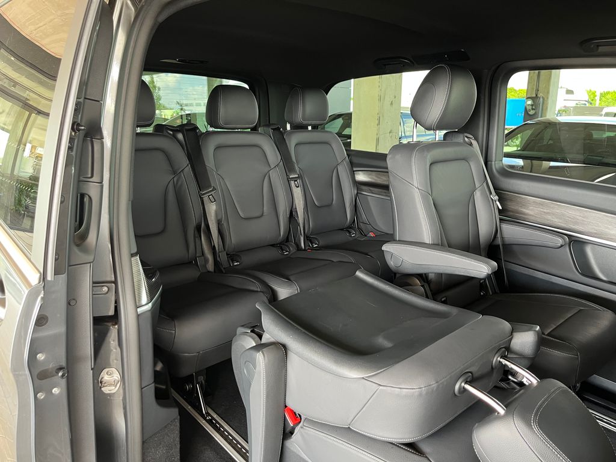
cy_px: 231
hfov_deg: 67.3
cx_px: 308
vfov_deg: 53.1
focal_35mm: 26
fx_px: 463
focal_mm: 5.1
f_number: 1.6
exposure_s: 1/60
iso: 200
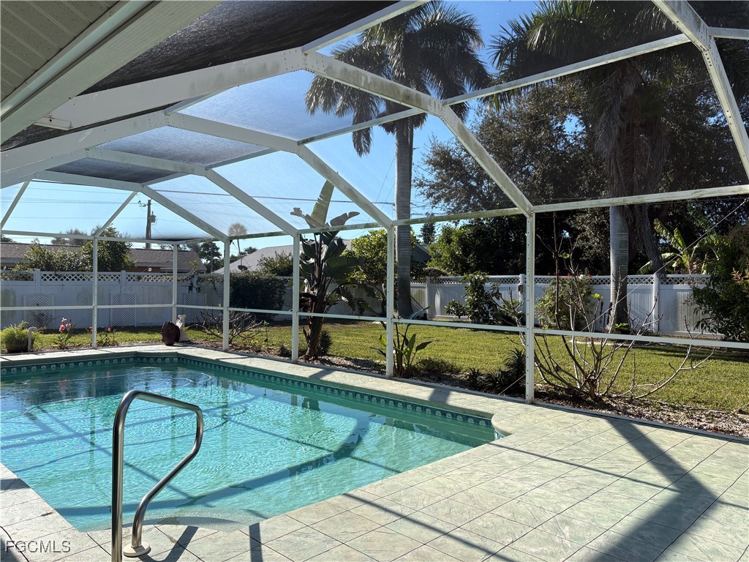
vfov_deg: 53.1
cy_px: 281
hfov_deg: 67.3
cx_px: 374
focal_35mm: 26
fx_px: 563
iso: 50
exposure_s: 1/2208
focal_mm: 5.96
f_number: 1.6
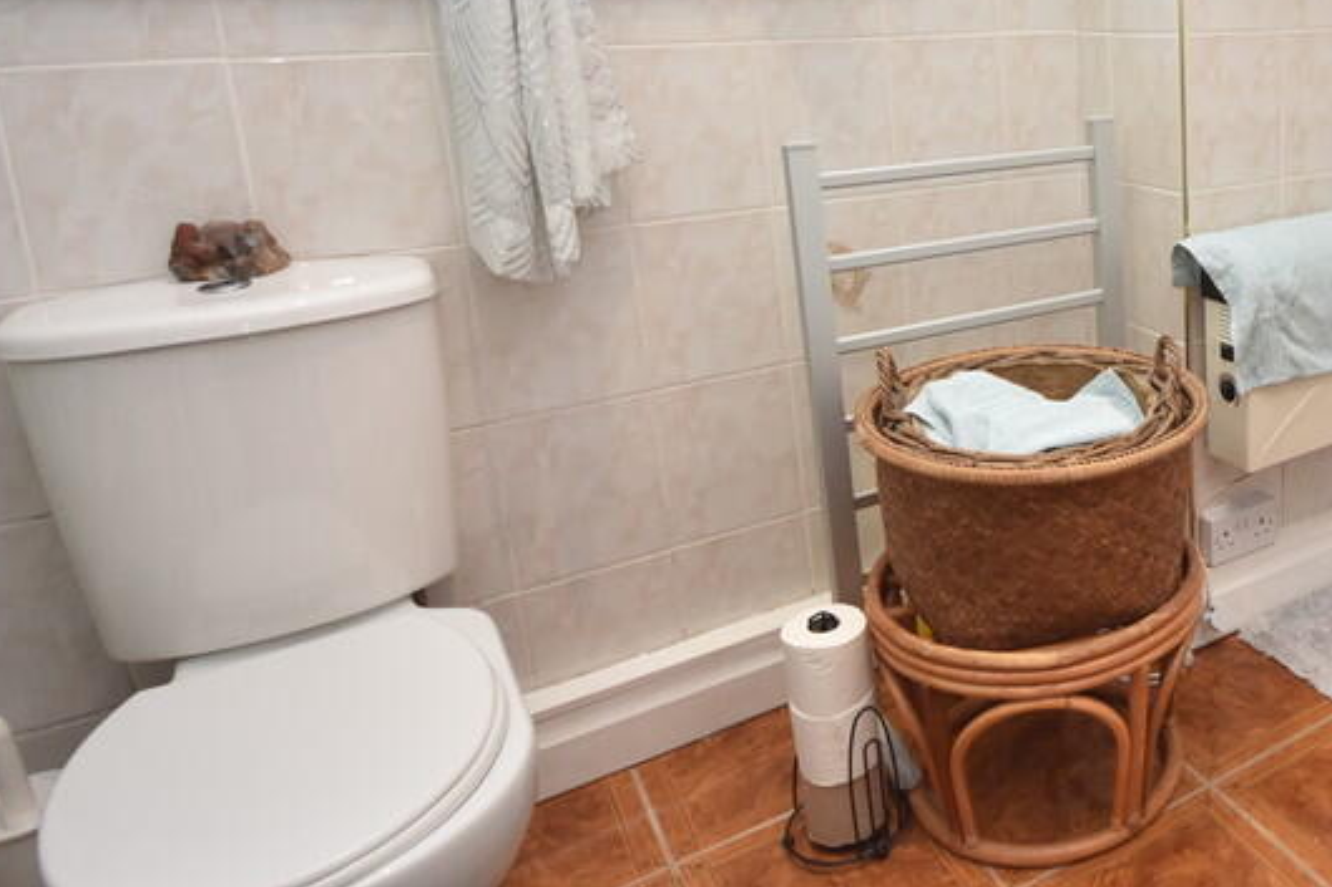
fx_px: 1073
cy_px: 240
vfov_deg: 43.7
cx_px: 1214
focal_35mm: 29
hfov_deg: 54.8
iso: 360
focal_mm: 10
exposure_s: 1/60
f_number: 4
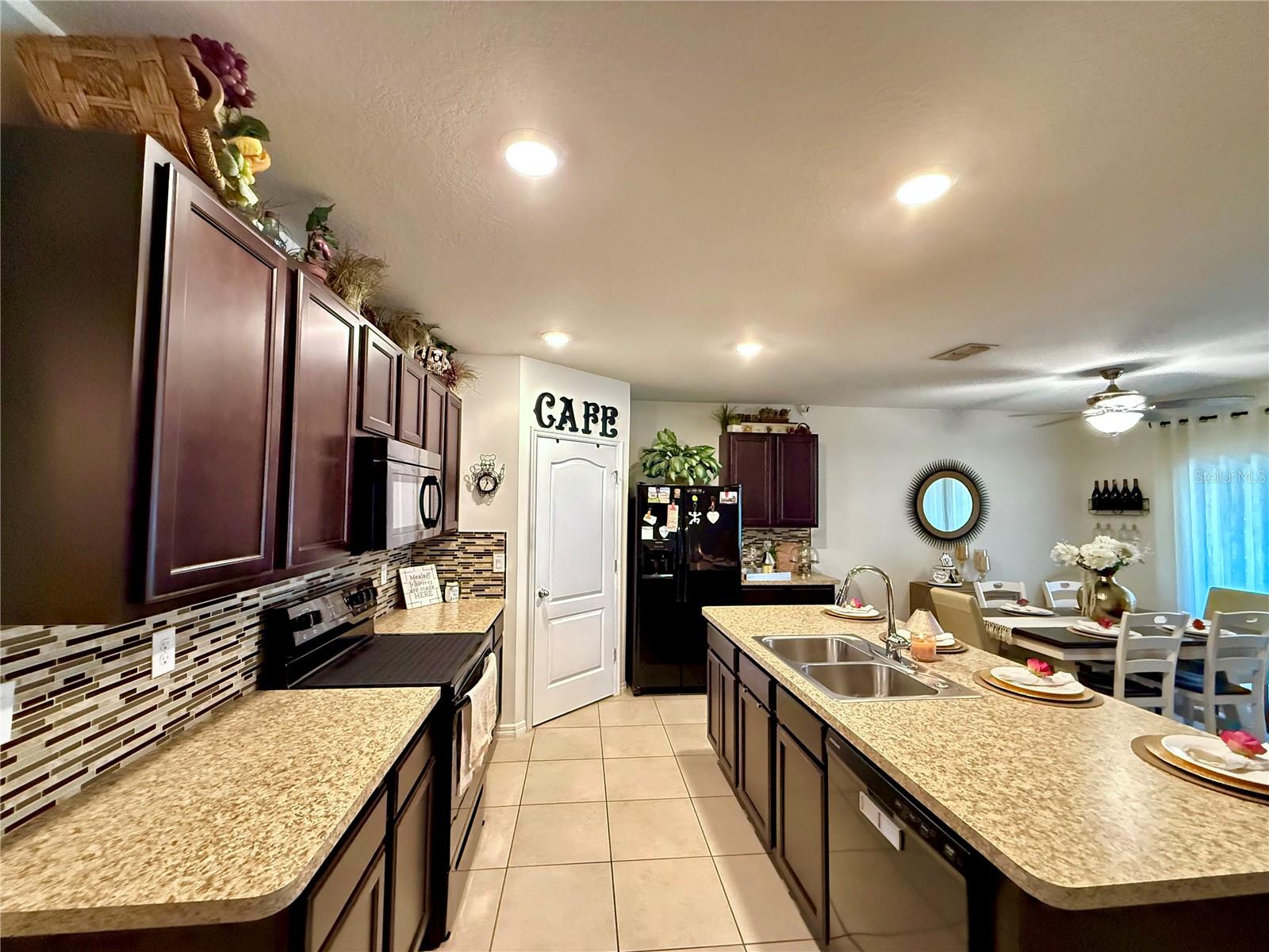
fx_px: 513
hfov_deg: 102.1
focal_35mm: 14
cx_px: 634
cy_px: 476
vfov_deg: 85.7
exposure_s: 1/60
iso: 1000
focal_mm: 2.22
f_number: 2.2
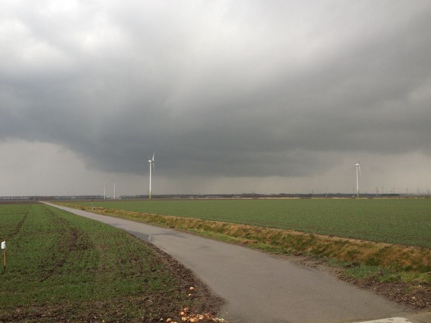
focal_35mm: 38
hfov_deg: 49.0
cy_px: 165
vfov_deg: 37.7
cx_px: 224
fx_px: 473
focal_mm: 4.28
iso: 50
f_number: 2.4
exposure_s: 1/140
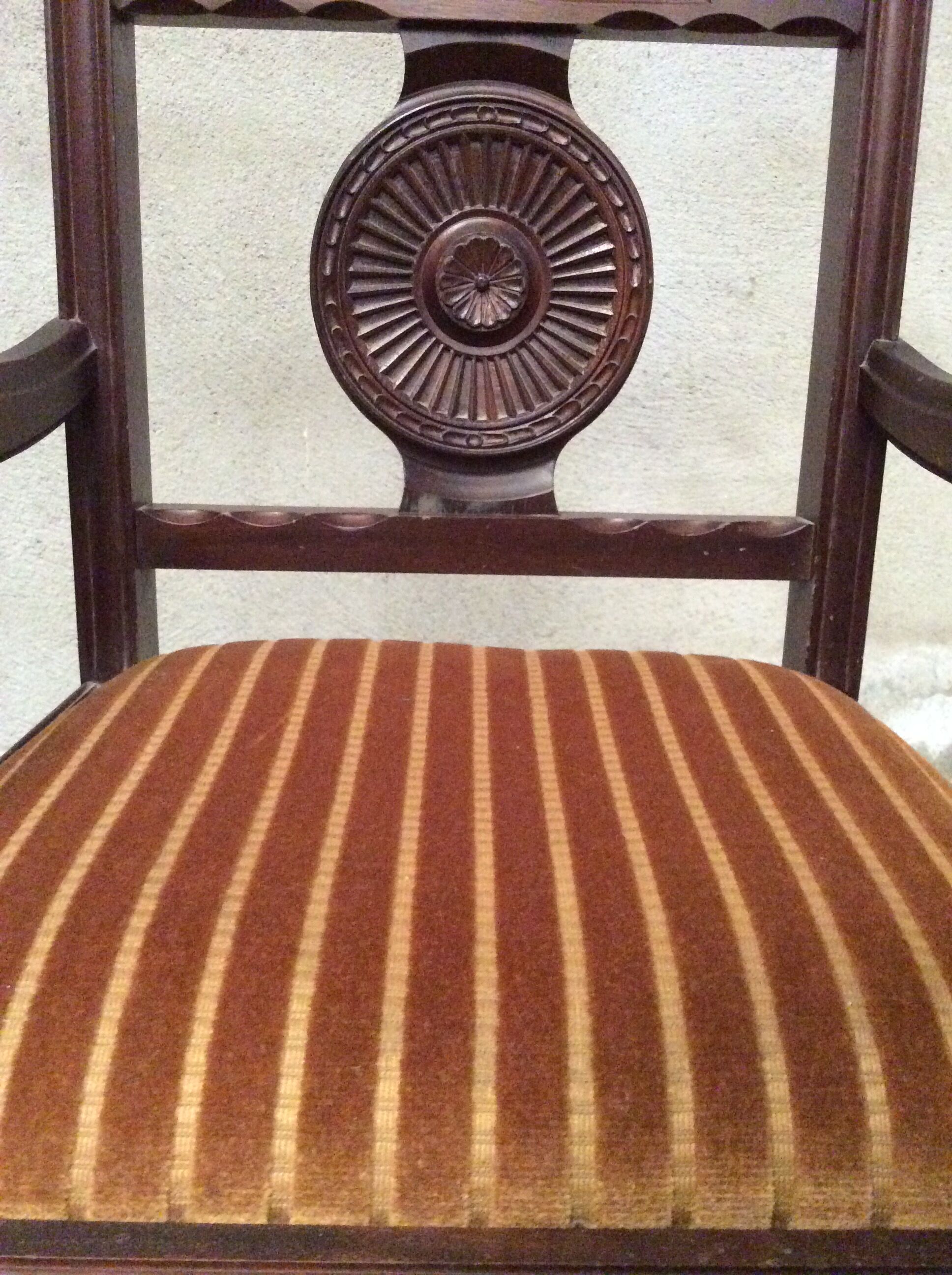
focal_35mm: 32
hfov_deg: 44.1
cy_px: 638
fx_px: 1177
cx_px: 476
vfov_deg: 56.9
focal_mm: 3.3
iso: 640
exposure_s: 1/17
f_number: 2.4
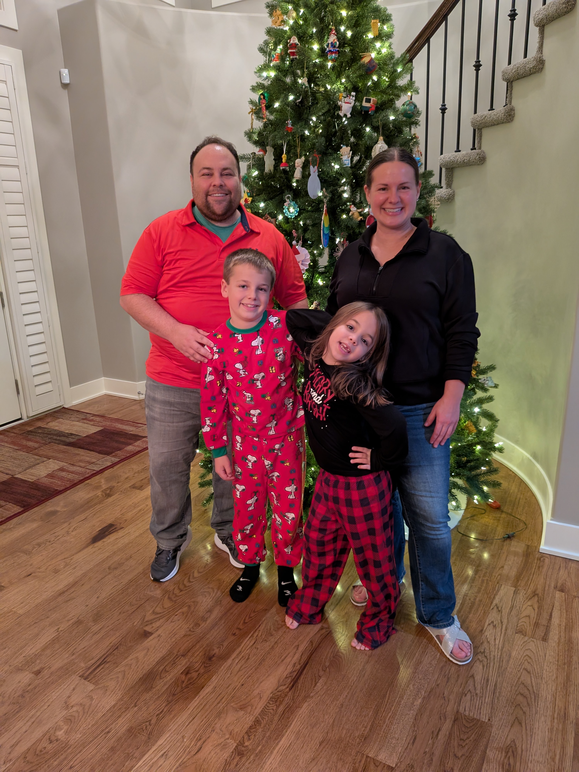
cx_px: 290
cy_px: 386
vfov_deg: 71.6
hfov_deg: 56.8
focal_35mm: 24
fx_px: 535
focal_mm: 4.53
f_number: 1.7
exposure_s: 1/30
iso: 571
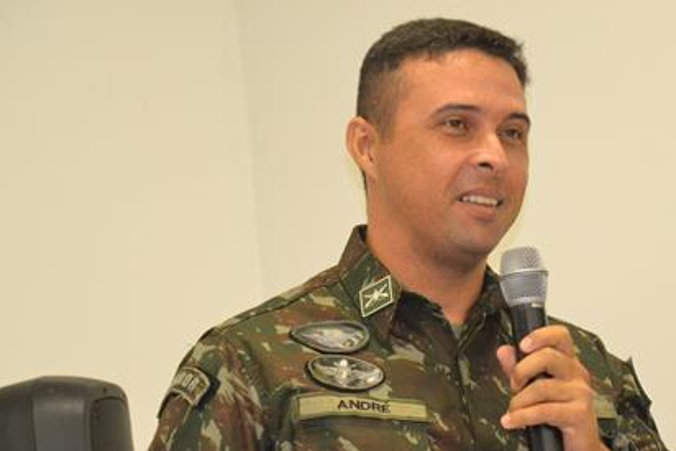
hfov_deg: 8.4
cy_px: 317
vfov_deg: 5.6
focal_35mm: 245
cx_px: 445
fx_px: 4598
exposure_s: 1/60
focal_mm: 105
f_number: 5.6
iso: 2500
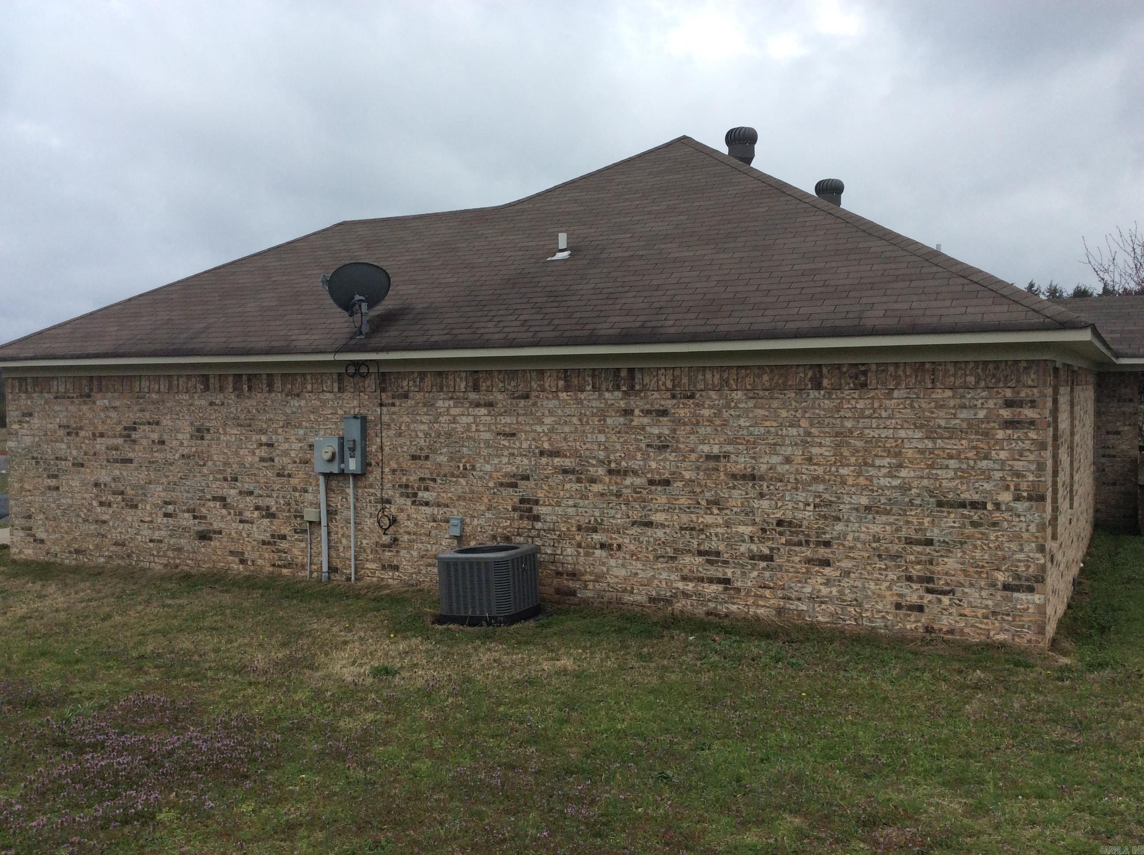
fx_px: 1056
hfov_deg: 56.9
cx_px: 572
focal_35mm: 32
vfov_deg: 44.1
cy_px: 428
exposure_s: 1/743
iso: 32
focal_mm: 3.3
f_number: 2.4
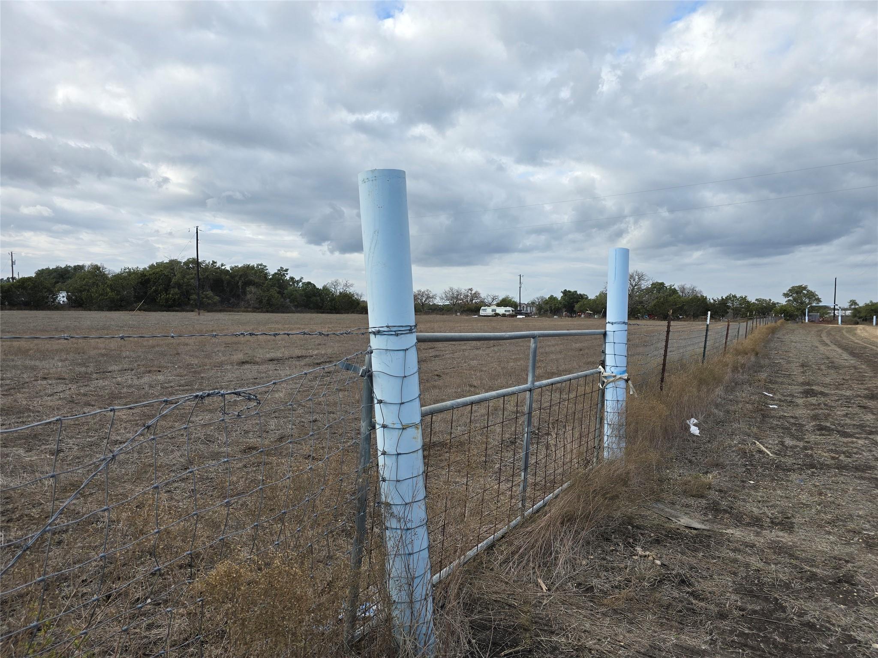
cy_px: 329
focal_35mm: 23
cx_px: 439
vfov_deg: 58.9
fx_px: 583
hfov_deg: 73.9
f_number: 1.7
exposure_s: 1/435
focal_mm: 6.3
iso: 12
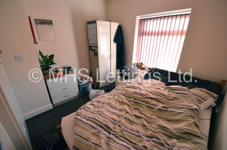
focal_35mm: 15
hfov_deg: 100.5
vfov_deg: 77.0
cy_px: 75
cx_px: 114
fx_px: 94
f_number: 4.5
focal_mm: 10
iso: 1000
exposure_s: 1/40
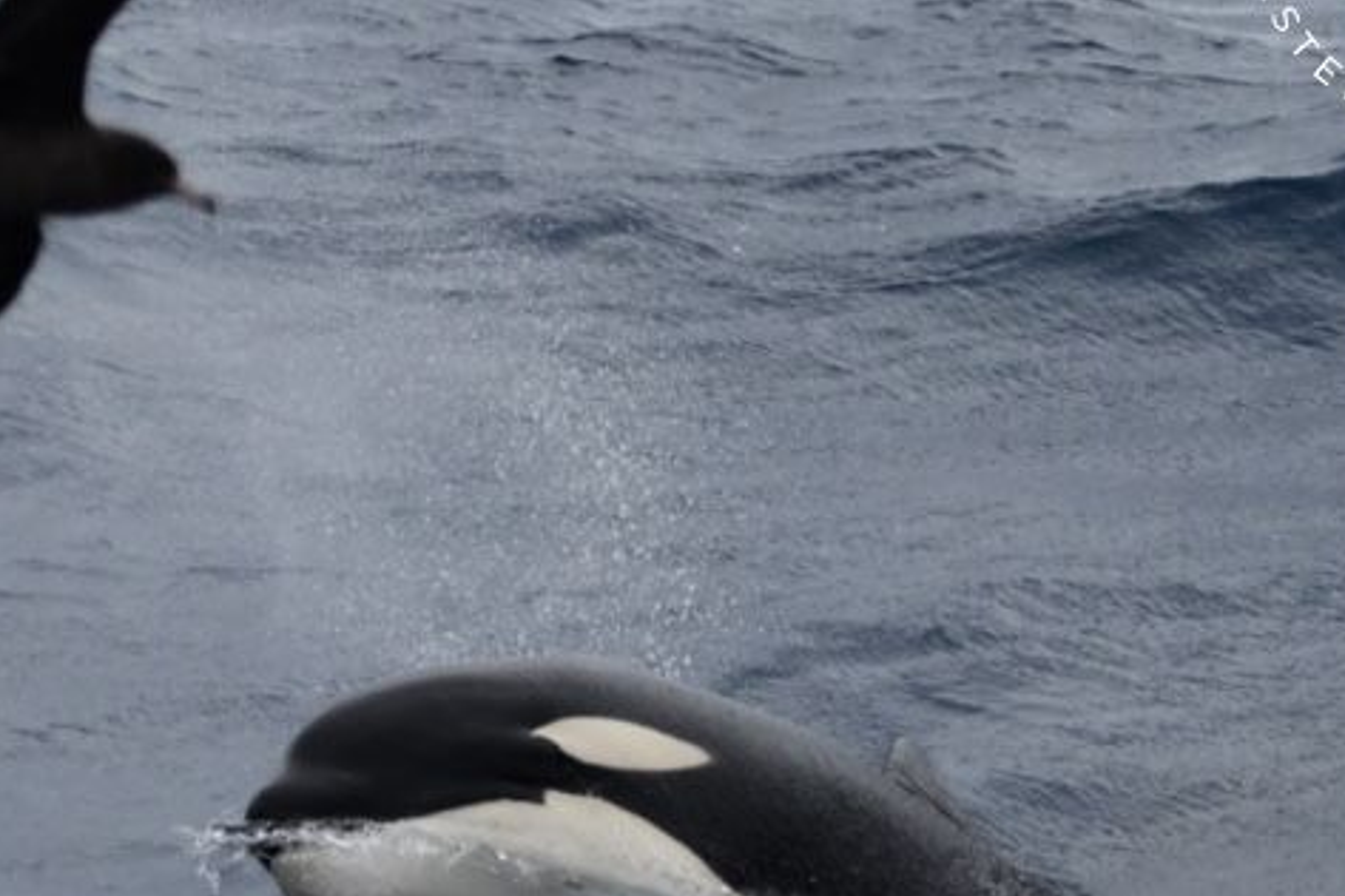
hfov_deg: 10.1
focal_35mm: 203
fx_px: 7581
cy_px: 479
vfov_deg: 6.8
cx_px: 518
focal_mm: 120
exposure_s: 1/8000
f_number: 5
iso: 800
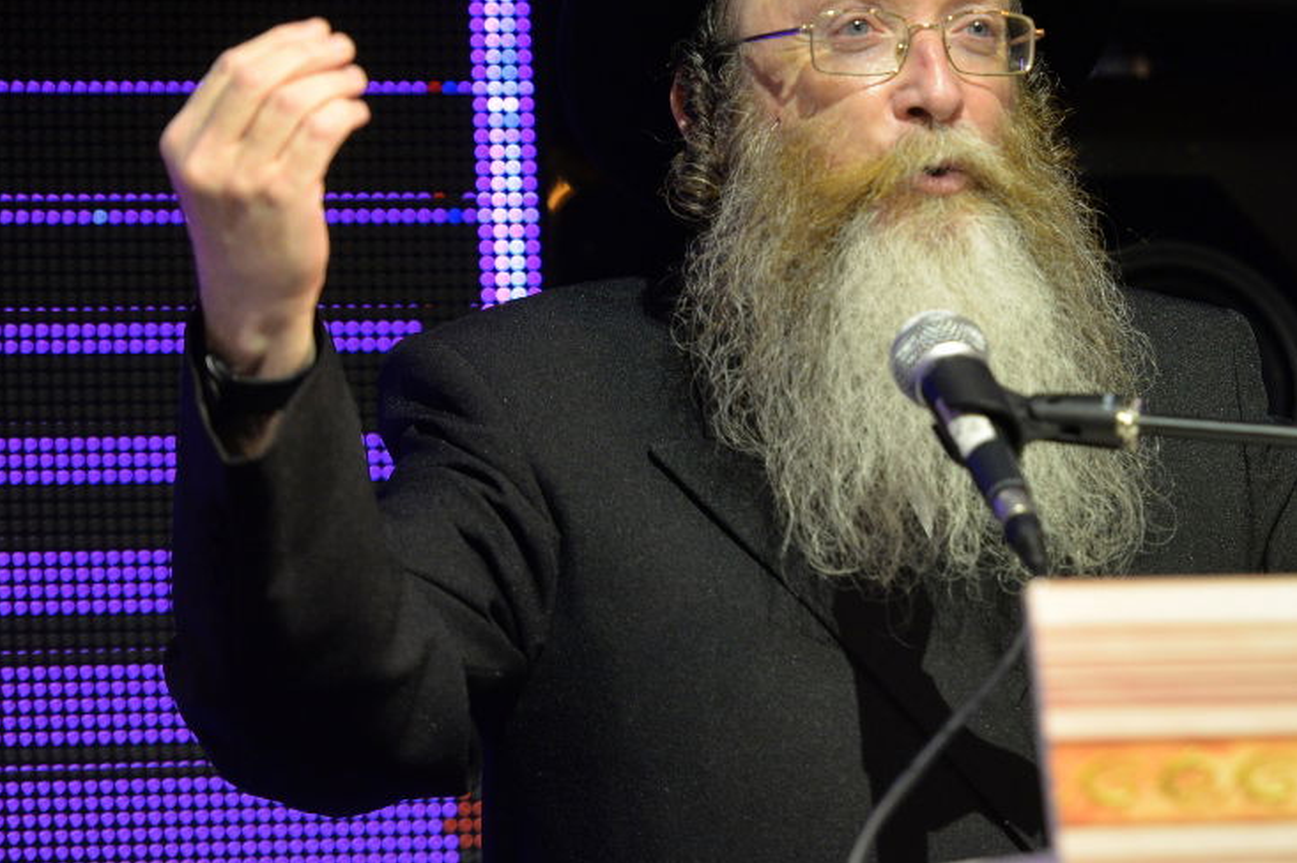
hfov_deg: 7.9
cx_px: 980
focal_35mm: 262
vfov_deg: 5.2
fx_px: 9435
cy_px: 316
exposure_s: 1/160
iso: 1250
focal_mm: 150
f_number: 2.8
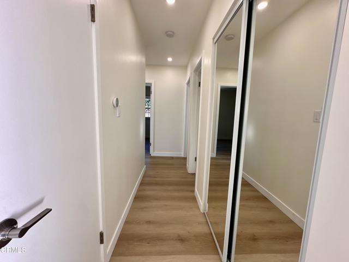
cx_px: 174
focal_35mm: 14
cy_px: 131
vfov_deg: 85.7
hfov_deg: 102.1
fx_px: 141
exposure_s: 1/99
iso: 64
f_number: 2.2
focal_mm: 2.22
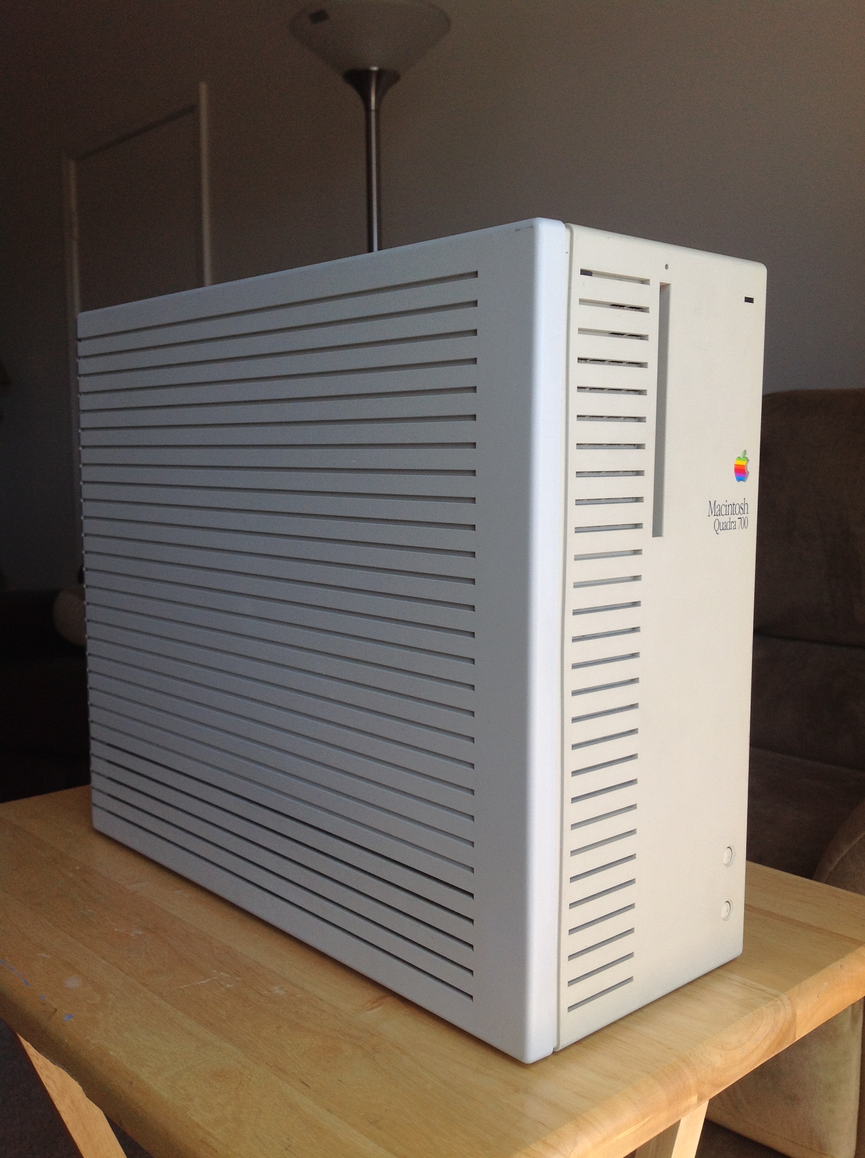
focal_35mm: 35
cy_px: 579
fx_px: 1169
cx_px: 432
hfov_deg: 40.6
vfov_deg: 52.7
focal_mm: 4.28
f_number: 2.4
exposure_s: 1/181
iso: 50
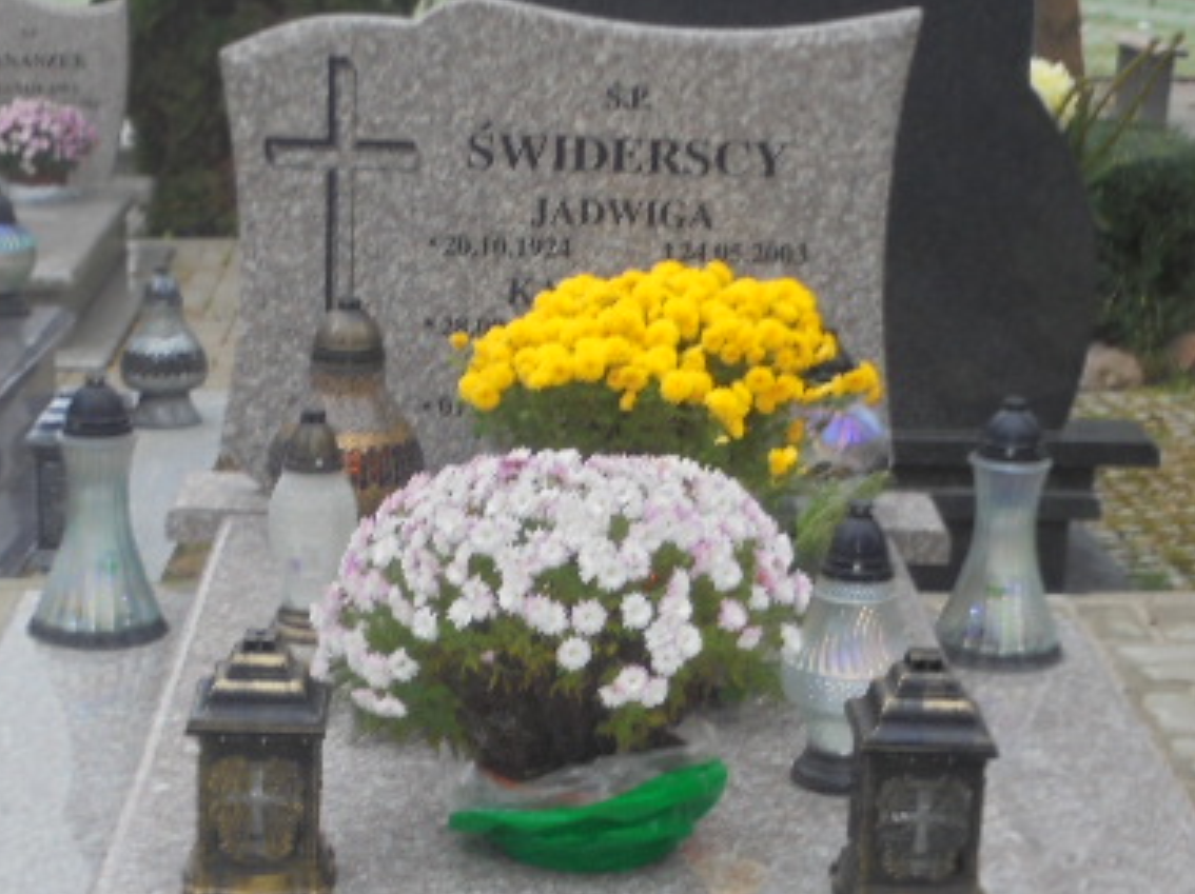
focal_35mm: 83
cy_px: 600
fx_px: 2863
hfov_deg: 23.6
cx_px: 556
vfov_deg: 17.7
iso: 160
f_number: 4.8
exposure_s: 1/30
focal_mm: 8.9
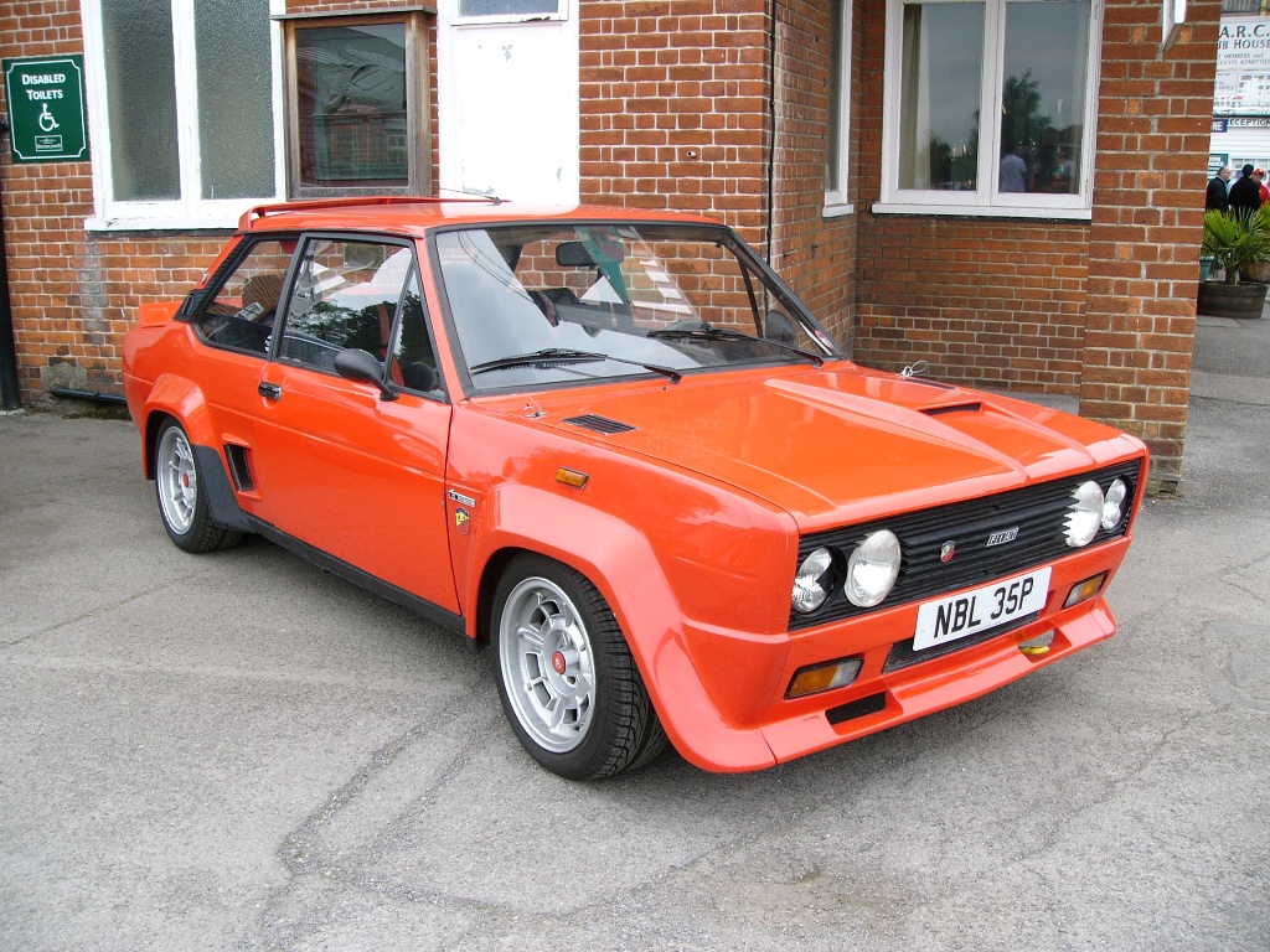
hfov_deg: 51.4
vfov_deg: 39.7
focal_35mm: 36
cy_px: 476
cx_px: 635
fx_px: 1321
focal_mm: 6
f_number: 2.8
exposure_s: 1/60
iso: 75
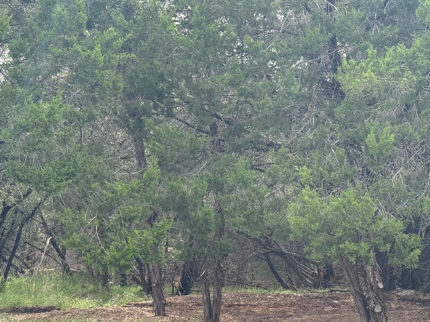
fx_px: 894
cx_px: 238
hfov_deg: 27.0
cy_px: 208
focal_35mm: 72
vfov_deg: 20.4
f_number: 1.78
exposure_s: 1/906
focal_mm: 6.76
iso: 100
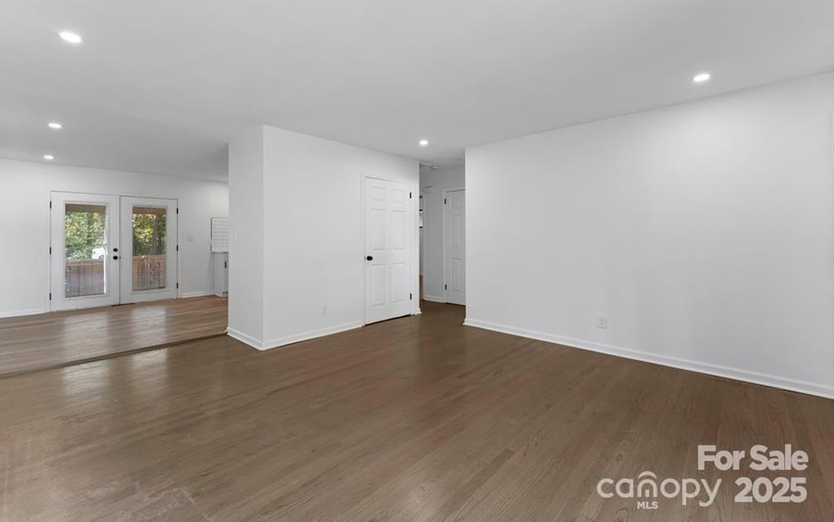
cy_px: 233
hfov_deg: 101.4
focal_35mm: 15
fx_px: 341
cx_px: 401
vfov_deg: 74.6
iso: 3200
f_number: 6.3
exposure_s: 1/80
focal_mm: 14
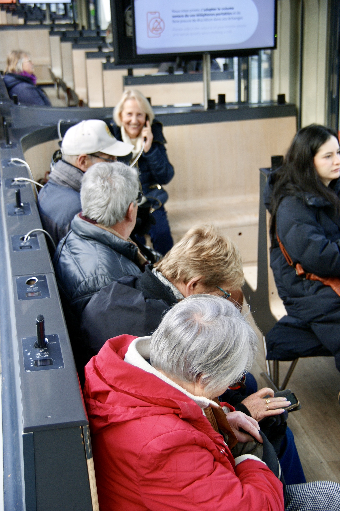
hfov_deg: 20.1
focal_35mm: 68
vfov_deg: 29.9
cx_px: 170
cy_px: 256
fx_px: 958
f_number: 4.5
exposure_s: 1/80
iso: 200
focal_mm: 45
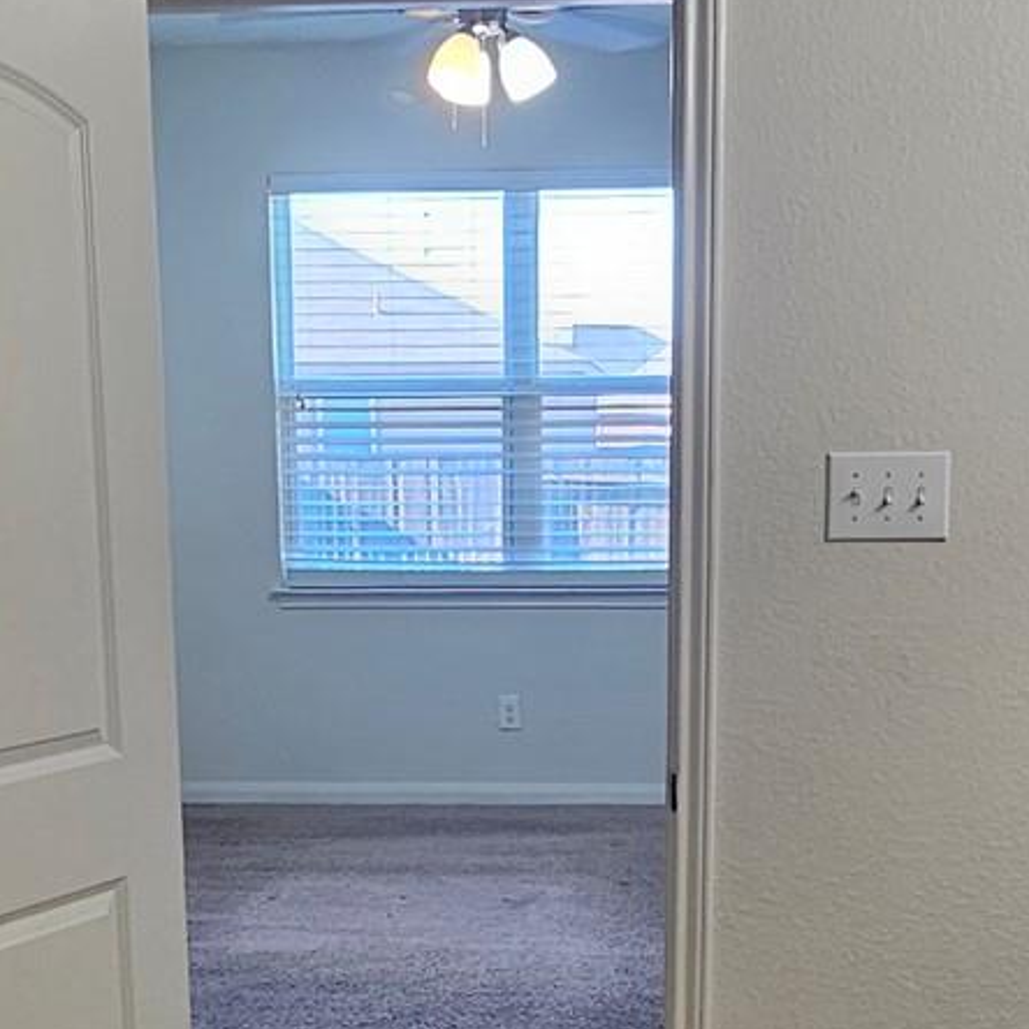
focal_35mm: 53
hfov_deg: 32.2
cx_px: 480
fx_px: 1782
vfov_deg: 31.6
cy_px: 783
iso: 125
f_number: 2.2
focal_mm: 2.2
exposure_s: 1/60
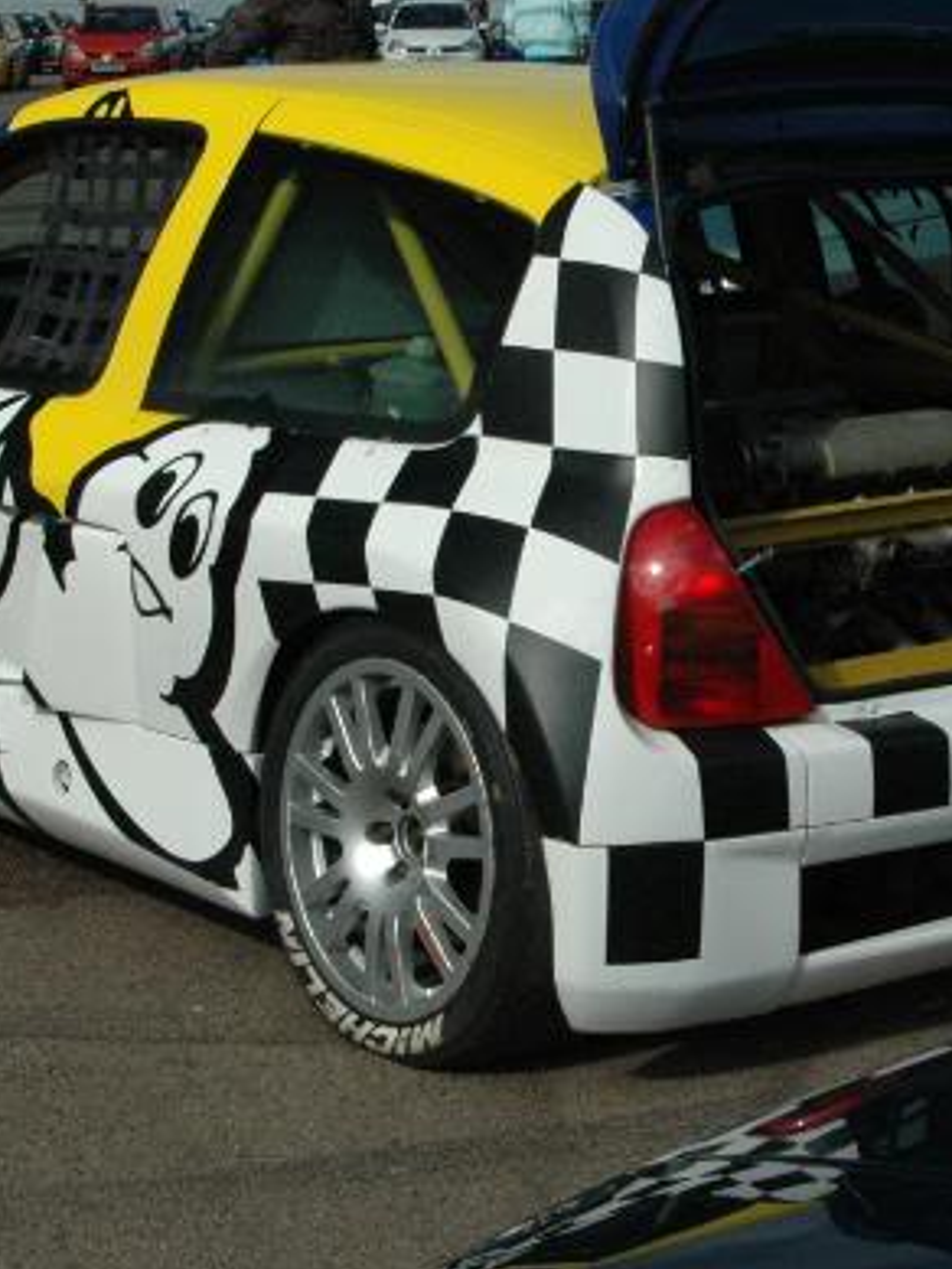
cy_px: 471
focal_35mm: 83
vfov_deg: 23.5
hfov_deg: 17.7
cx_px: 652
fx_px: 3042
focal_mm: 28
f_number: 11
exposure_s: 1/500
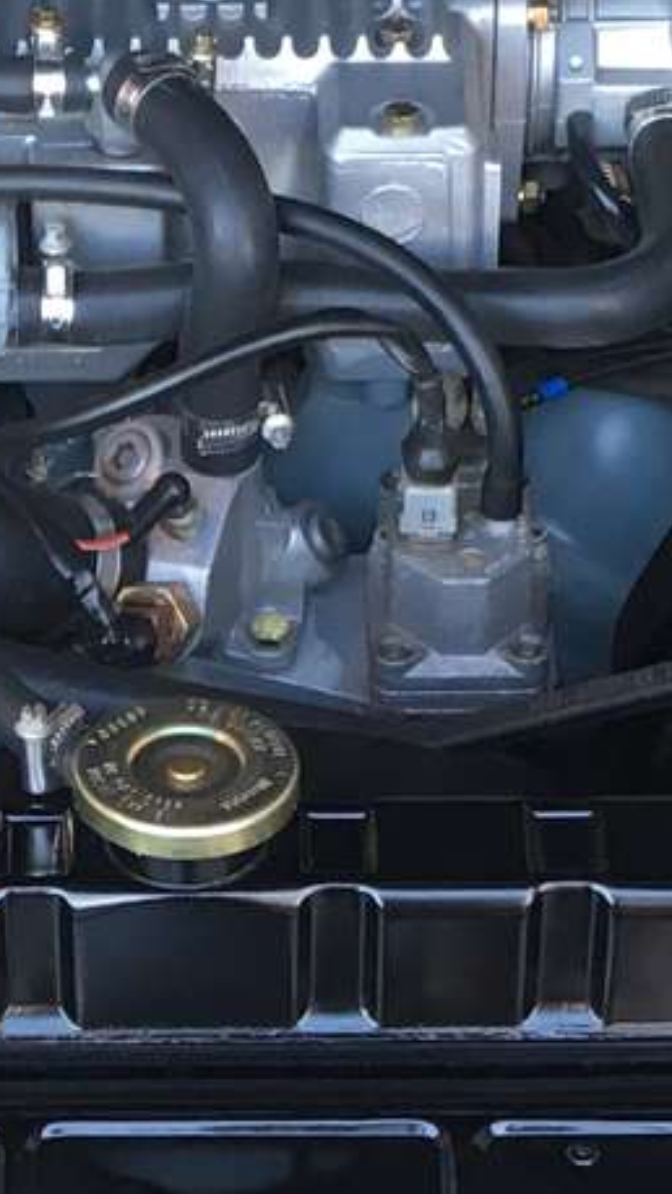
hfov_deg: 8.8
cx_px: 109
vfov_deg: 15.2
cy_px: 1285
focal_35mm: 138
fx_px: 4367
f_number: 2.2
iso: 80
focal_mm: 4.15
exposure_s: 1/33
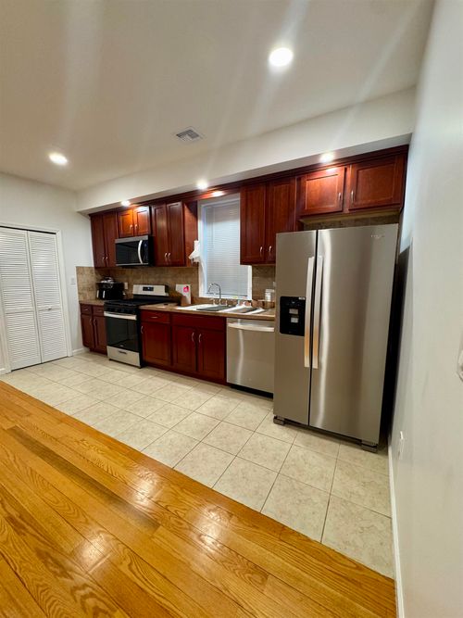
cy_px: 309
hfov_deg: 85.7
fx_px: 250
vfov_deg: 102.1
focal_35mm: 14
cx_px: 232
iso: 250
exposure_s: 1/60
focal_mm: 2.22
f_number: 2.2
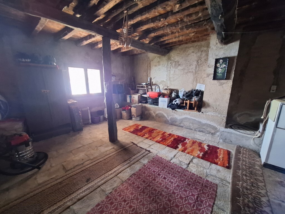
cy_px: 107
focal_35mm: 13
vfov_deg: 89.9
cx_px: 142
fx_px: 107
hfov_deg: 106.2
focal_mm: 1.74
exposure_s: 1/20
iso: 500
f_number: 2.2
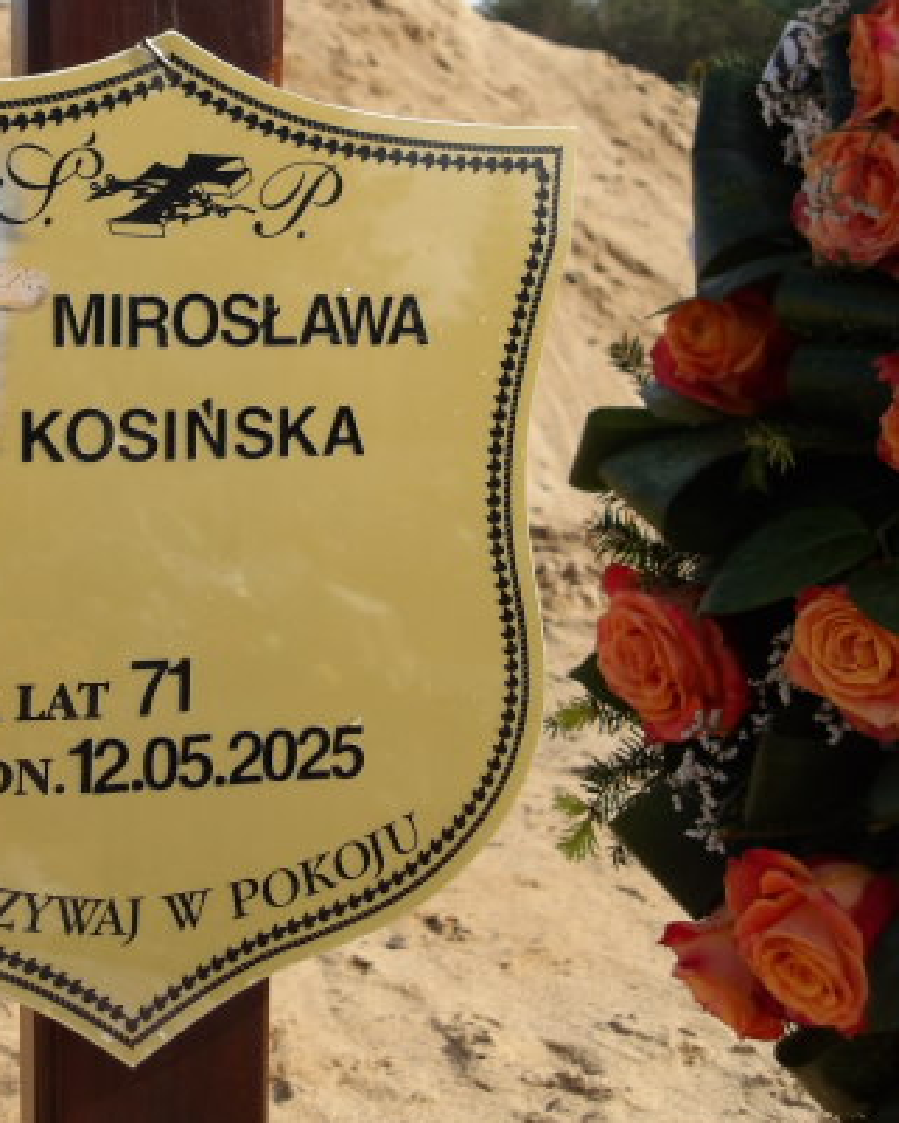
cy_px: 529
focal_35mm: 53
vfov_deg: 35.3
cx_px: 50
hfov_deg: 27.4
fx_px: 1762
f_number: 3.3
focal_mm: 6.1
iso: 100
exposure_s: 1/799
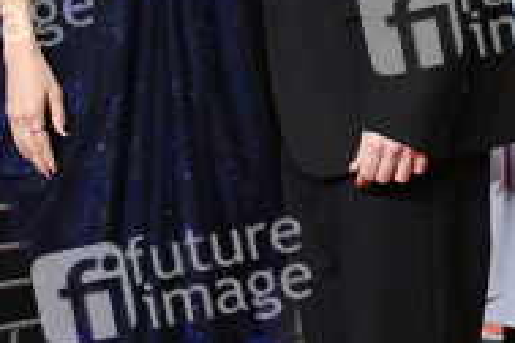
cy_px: -125
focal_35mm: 195
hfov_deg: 10.5
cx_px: 251
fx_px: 2789
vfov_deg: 7.0
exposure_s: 1/200
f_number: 5.6
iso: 5000
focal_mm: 92
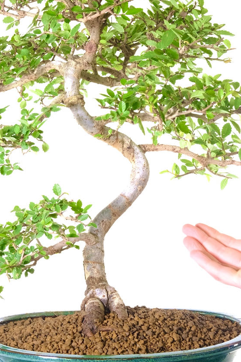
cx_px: 110
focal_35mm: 147
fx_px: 1477
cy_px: 171
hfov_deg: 9.3
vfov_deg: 14.0
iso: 1600
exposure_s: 1/13
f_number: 11
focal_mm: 63.8
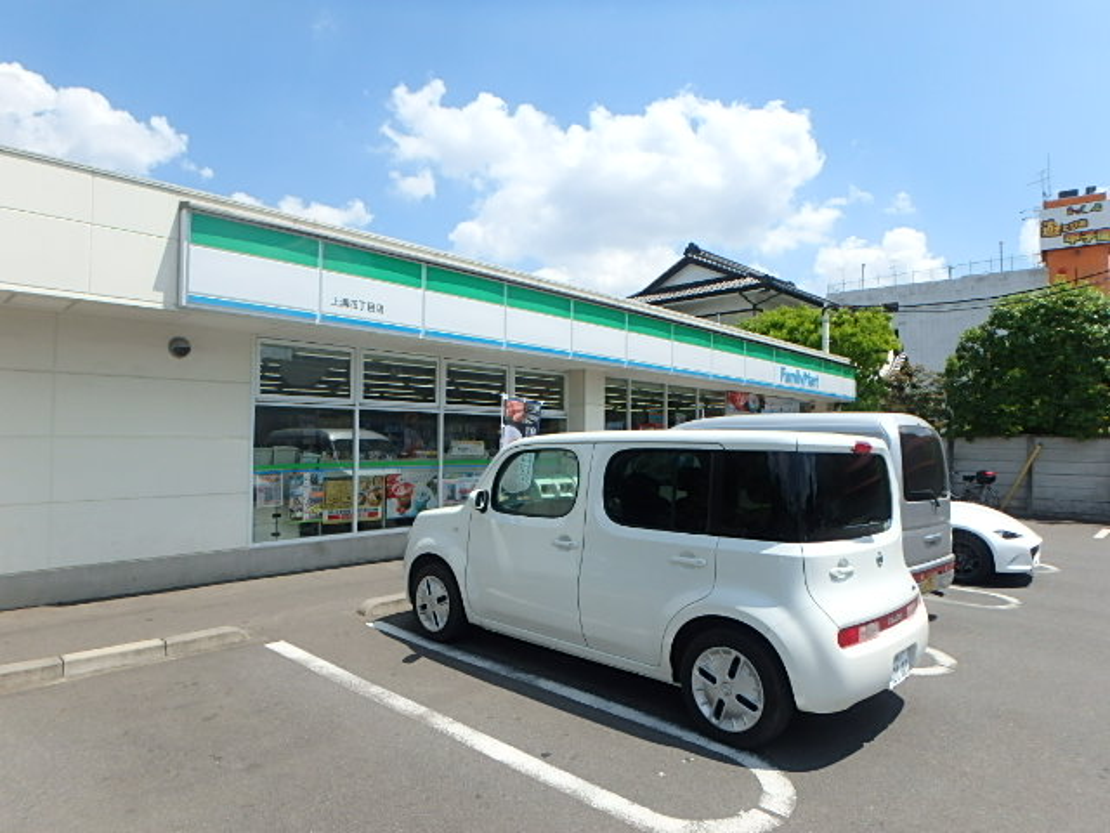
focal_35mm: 21
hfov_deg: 79.0
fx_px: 673
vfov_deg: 63.4
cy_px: 416
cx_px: 555
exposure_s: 1/500
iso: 125
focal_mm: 3.7
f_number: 6
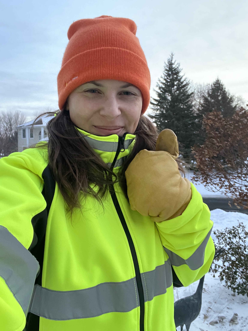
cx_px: 124
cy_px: 166
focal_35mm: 30
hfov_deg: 46.8
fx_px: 287
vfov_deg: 60.0
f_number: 2.2
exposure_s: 1/30
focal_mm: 2.71
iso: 400
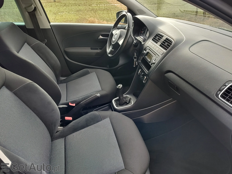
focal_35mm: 23
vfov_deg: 58.9
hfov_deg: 73.9
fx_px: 154
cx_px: 116
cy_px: 87
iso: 100
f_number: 1.8
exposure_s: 1/182
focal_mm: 5.56
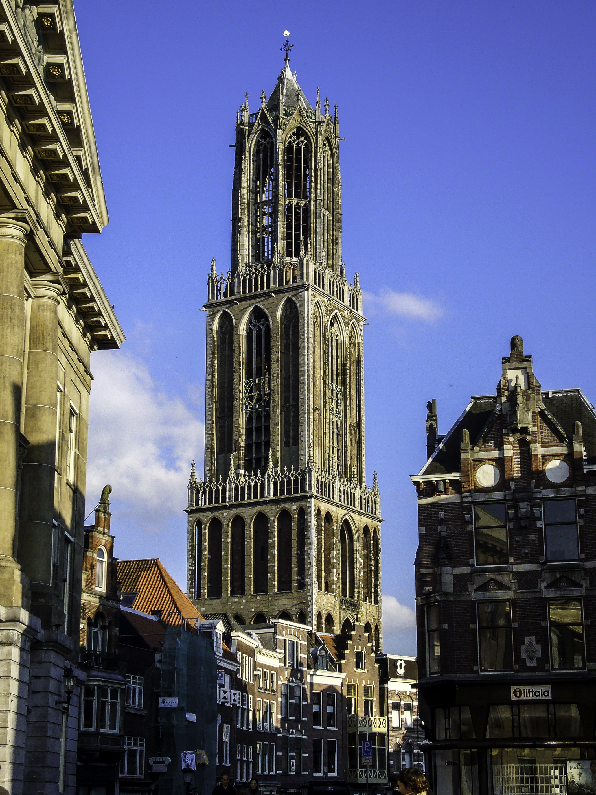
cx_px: 298
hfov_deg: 23.3
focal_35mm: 63
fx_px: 1446
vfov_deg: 30.7
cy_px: 398
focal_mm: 10.3
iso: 80
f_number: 4.1
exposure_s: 1/320
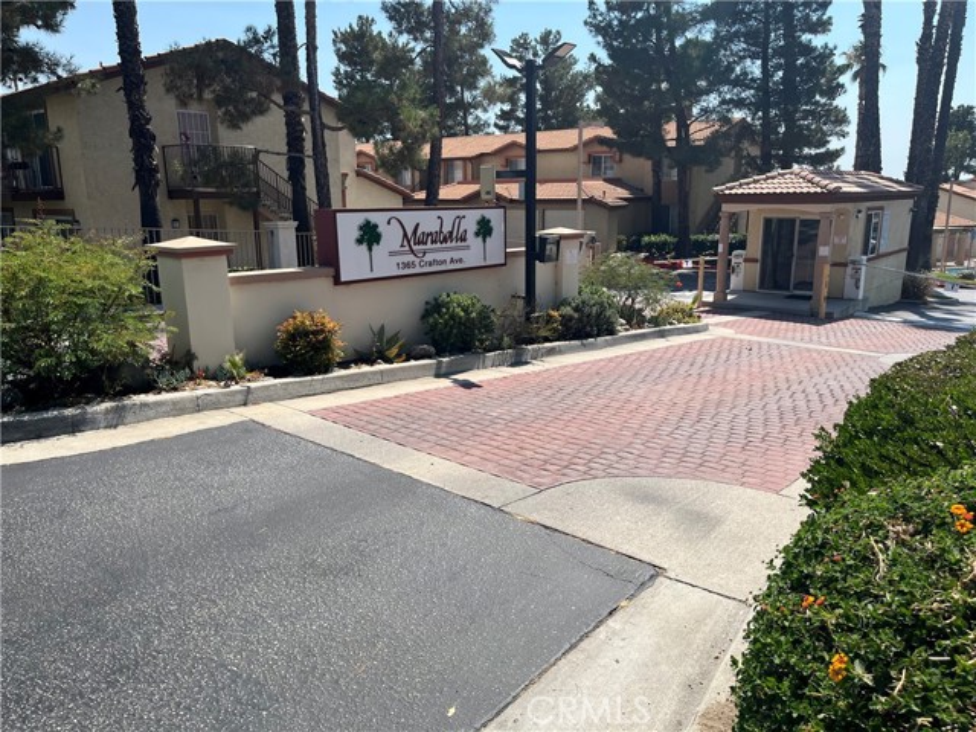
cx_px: 488
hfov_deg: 67.3
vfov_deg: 53.1
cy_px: 366
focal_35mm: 26
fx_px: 733
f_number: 1.6
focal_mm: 5.1
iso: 50
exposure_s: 1/3311
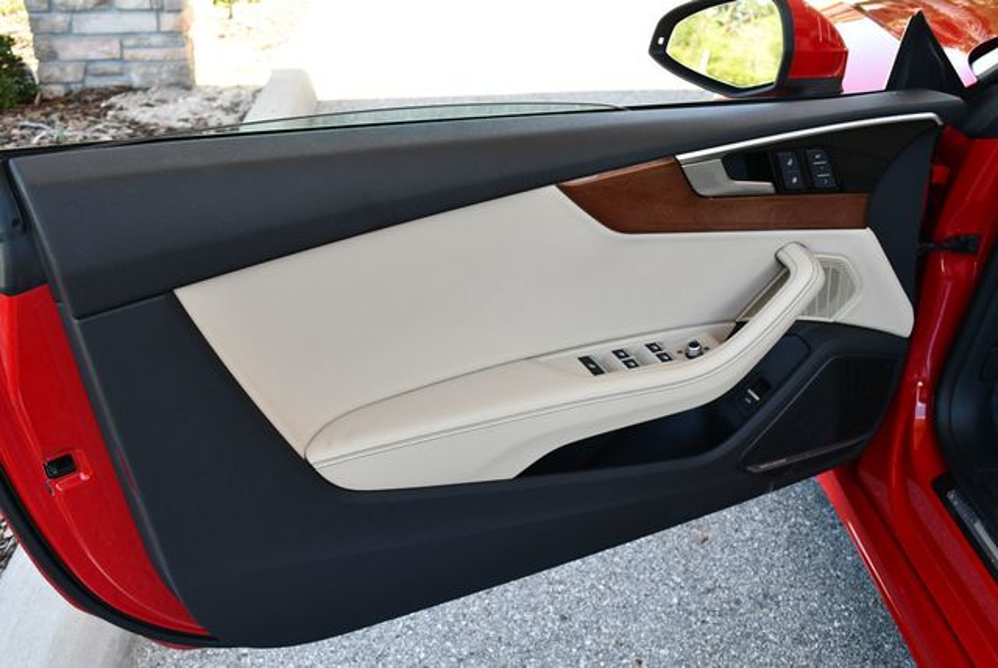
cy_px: 334
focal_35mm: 36
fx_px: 999
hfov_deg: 53.1
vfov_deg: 36.9
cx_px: 499
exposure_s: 1/250
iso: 400
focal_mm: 18
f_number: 4.5
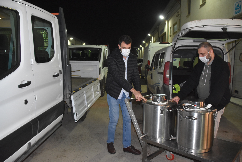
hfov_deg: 67.3
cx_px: 121
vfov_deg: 48.0
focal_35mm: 27
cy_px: 81
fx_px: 182
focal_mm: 18
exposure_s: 1/60
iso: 2200
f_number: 3.5
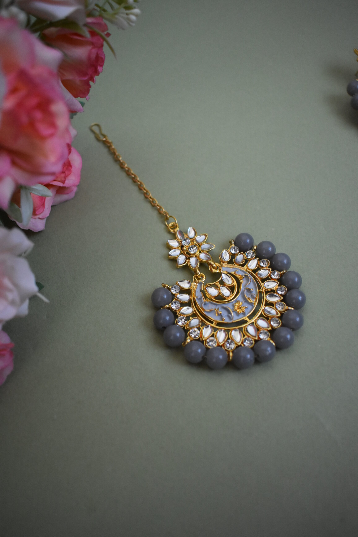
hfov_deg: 41.7
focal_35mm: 32
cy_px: 268
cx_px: 179
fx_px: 470
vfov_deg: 59.5
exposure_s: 1/500
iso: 2000
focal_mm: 21
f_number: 3.8
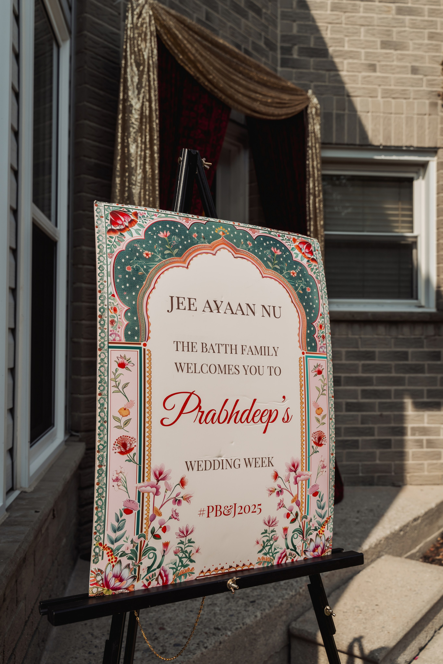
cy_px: 332
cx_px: 222
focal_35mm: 32
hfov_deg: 41.1
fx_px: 591
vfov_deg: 58.7
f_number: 6.3
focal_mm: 32
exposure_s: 1/1000
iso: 160
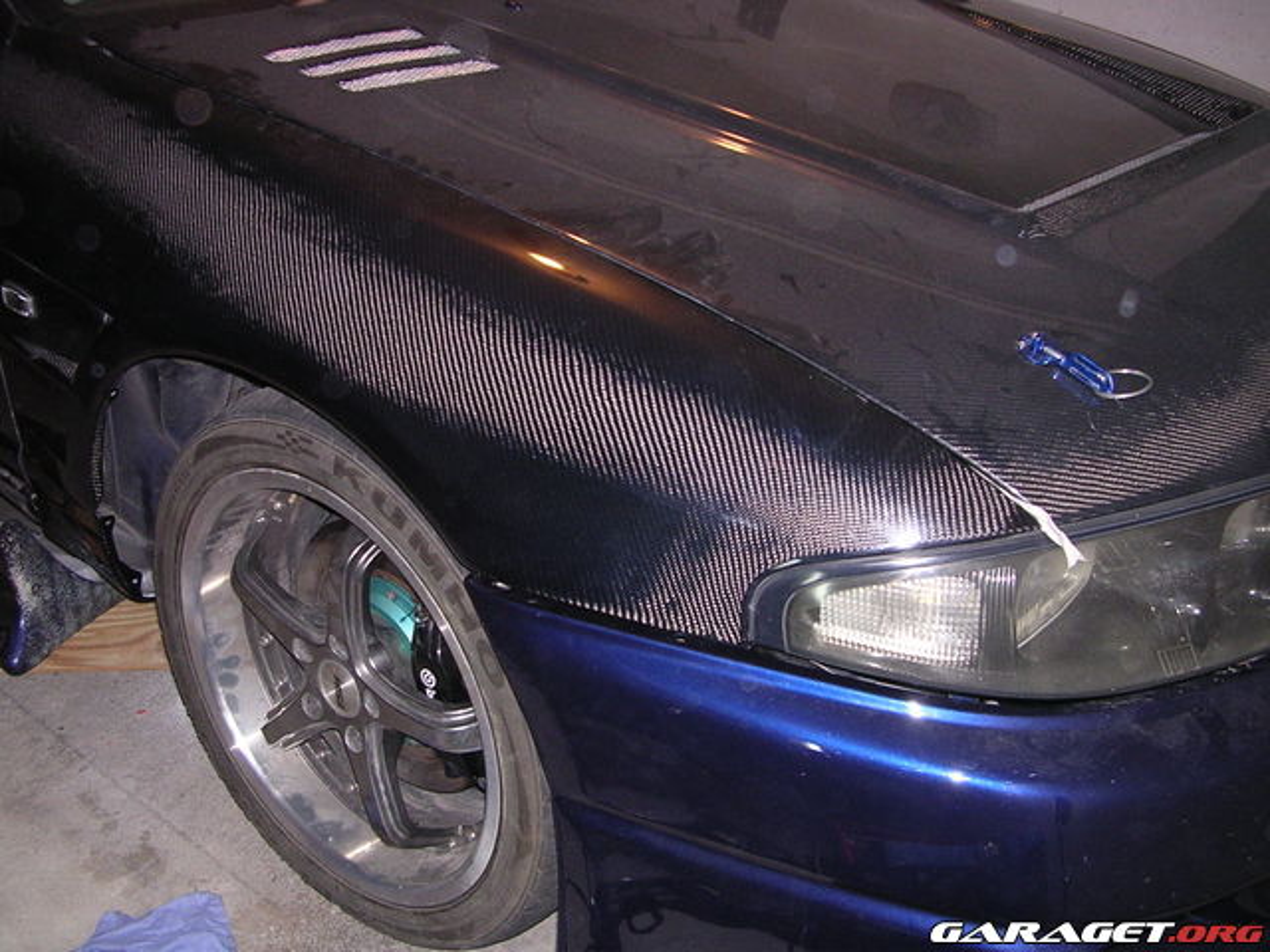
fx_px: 1394
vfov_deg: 37.7
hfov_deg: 49.0
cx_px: 635
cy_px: 476
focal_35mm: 38
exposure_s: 1/60.1
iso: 263
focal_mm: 5.8
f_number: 2.8
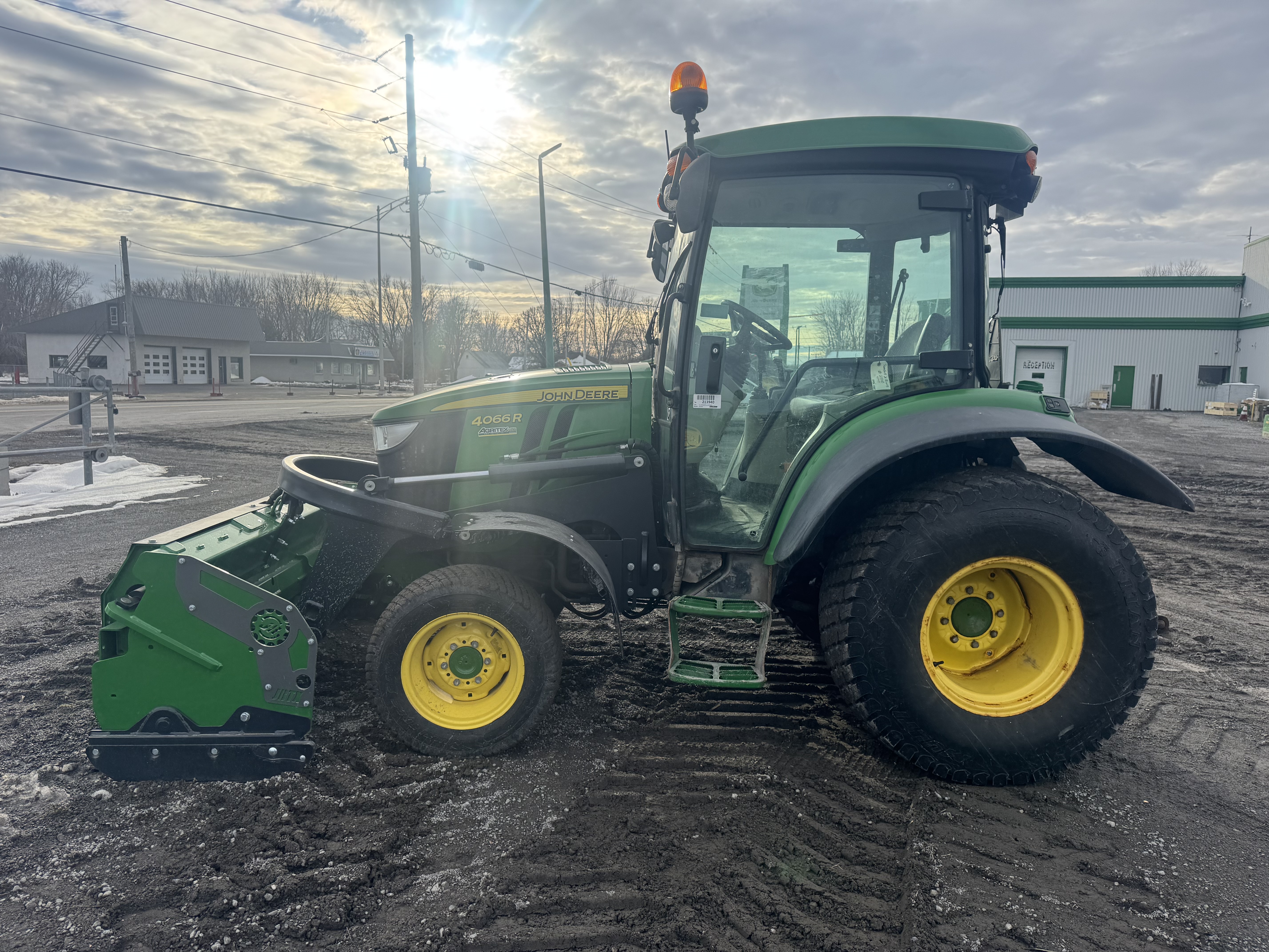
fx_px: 880
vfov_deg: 56.8
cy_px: 476
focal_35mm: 24
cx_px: 634
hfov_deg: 71.6
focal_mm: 6.76
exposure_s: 1/3413
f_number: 1.78
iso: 80
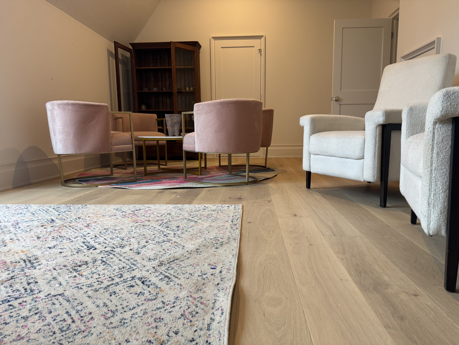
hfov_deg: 71.6
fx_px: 318
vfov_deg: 56.8
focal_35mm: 24
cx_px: 230
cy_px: 172
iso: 125
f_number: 1.78
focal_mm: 6.76
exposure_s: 1/60
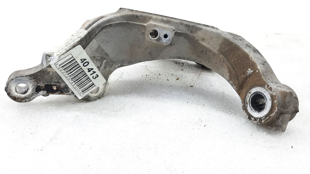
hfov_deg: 67.9
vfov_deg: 41.5
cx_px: 158
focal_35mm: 28
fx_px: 230
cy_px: 77
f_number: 2
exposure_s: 1/50
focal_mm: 4.6
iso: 64
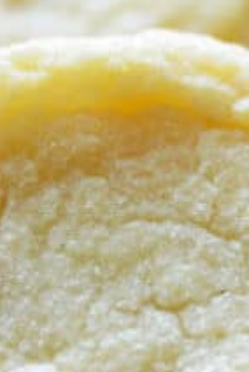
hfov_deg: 2.4
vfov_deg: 3.6
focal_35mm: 572
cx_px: 130
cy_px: 261
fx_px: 5915
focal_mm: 135
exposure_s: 1/25
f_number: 5.6
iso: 800
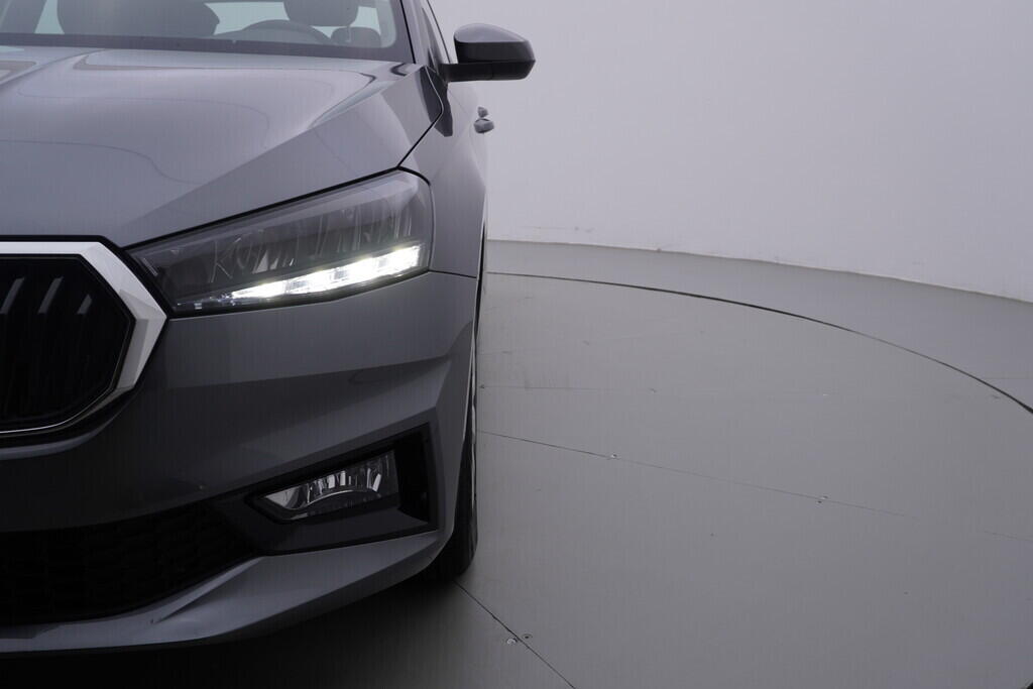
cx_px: 516
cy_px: 344
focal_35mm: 36
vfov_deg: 36.9
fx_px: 1033
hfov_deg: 53.1
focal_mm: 24
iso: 125
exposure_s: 1/100
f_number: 4.5
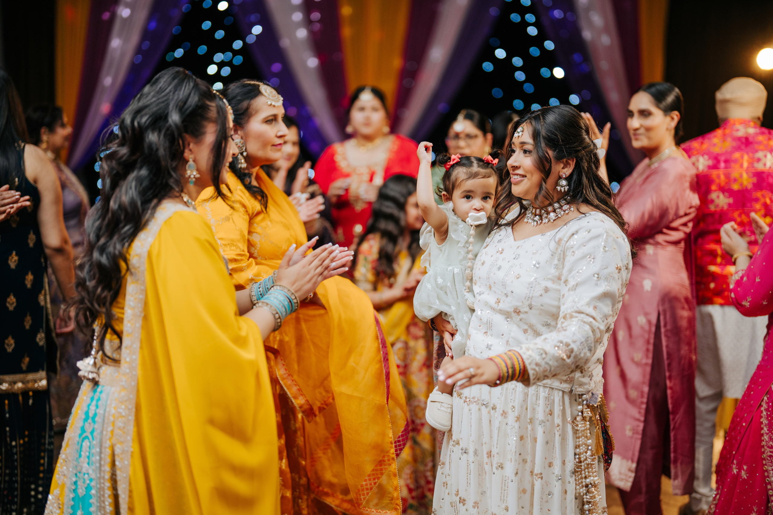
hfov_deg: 39.6
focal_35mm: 50
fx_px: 1074
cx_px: 386
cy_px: 258
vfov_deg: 27.0
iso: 500
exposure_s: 1/200
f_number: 1.2
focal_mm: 50
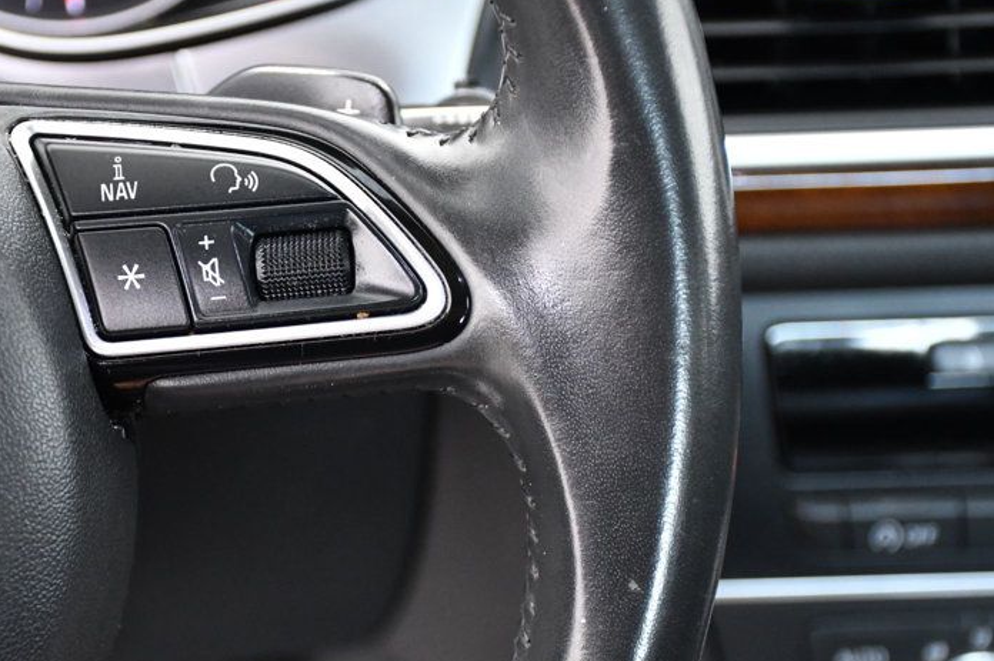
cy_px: 427
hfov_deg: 19.2
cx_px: 360
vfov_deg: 12.9
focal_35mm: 106
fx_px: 2925
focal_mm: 48
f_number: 4.5
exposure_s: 1/80
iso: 2500
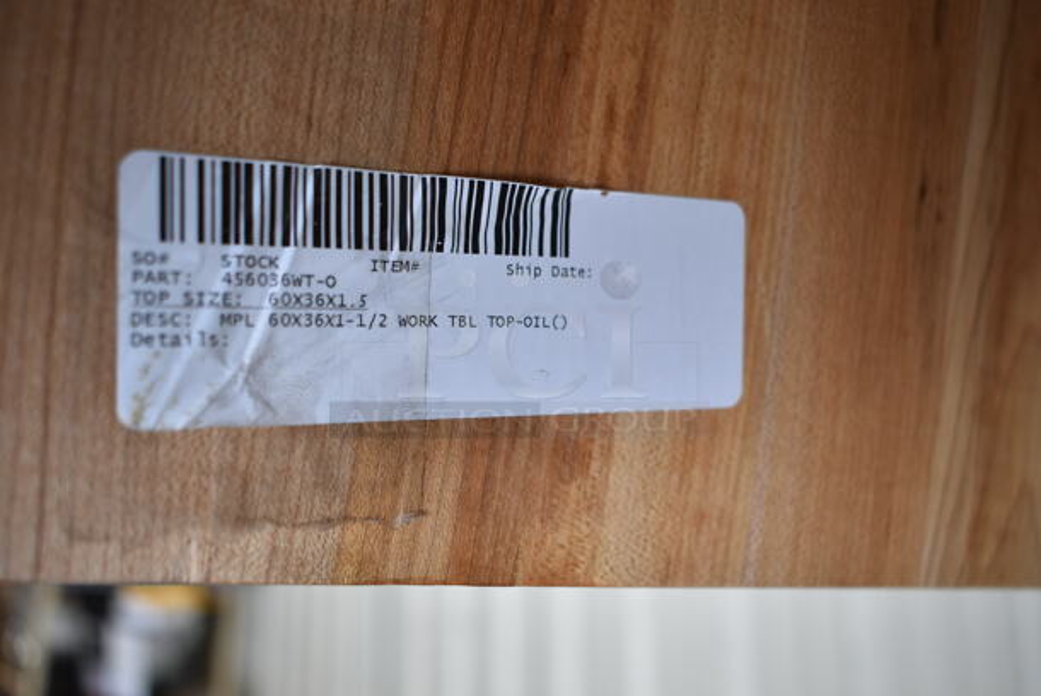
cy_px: 348
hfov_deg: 53.1
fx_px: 1042
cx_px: 520
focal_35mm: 36
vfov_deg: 37.0
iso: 280
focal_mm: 24
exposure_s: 1/125
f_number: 4
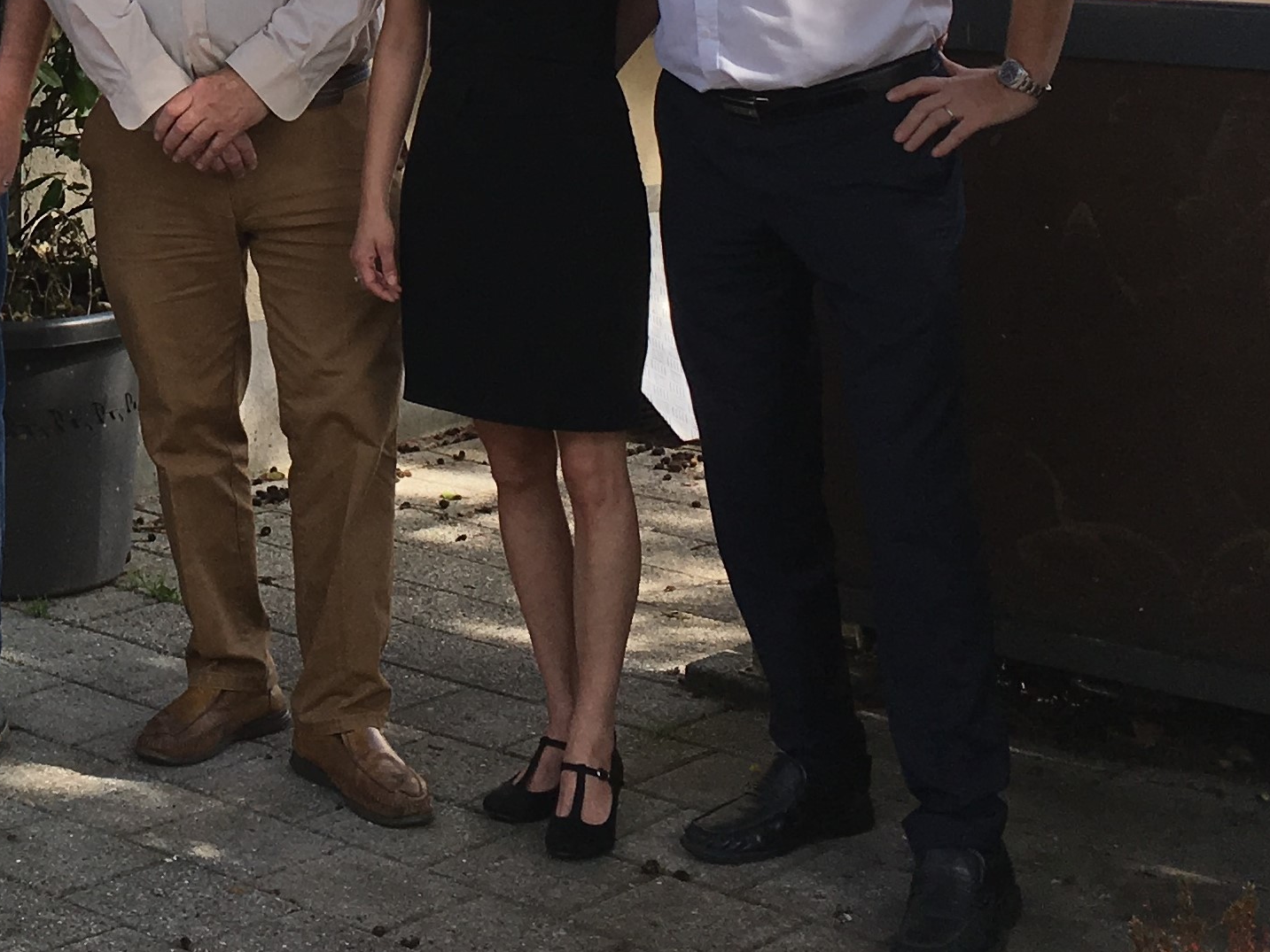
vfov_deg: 19.8
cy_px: -176
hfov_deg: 27.1
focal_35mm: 70
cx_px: 216
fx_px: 2568
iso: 25
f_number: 2.2
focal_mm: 4.15
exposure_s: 1/513
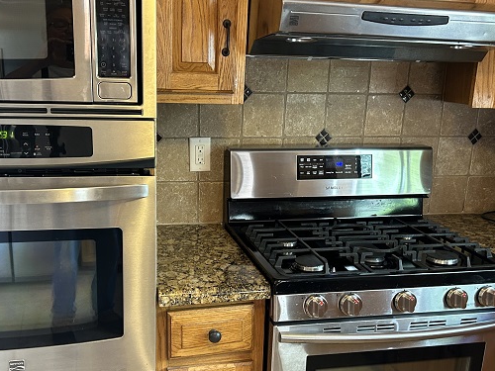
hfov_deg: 44.8
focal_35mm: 42
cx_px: 231
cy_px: 228
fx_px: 601
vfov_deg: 34.2
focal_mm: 5.7
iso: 250
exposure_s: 1/60
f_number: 1.5
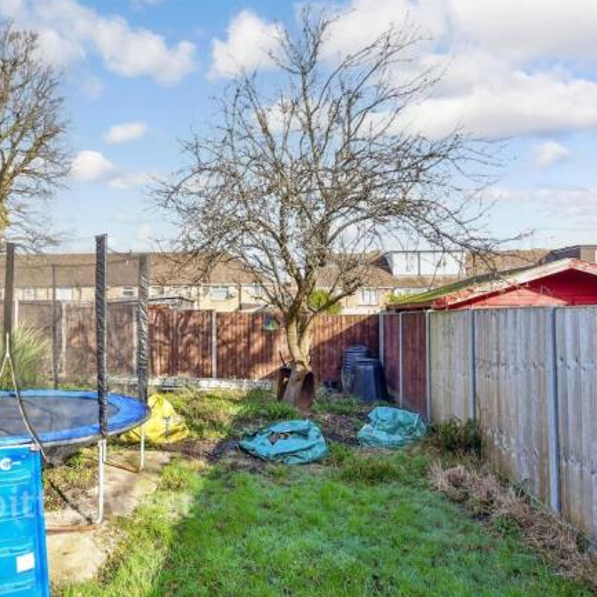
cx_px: 190
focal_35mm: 27
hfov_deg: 57.5
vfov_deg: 59.1
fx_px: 527
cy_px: 297
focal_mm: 14
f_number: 8
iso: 250
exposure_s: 1/160
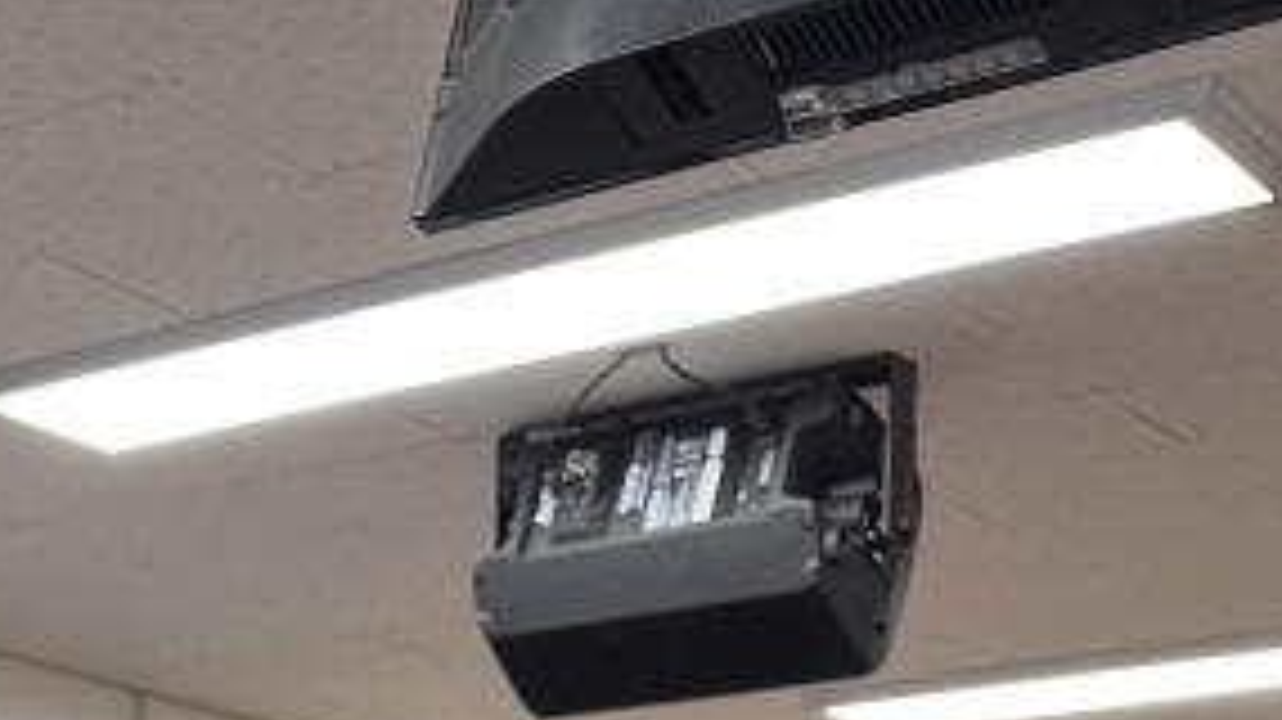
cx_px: -639
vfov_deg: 10.6
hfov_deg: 19.3
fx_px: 3296
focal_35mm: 97
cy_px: 1768
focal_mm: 6.76
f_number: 1.78
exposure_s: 1/60
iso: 160
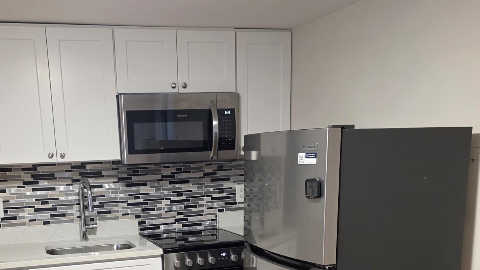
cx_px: 162
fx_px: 534
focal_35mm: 42
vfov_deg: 27.2
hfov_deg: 47.6
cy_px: 252
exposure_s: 1/120
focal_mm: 6.3
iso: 640
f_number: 1.7
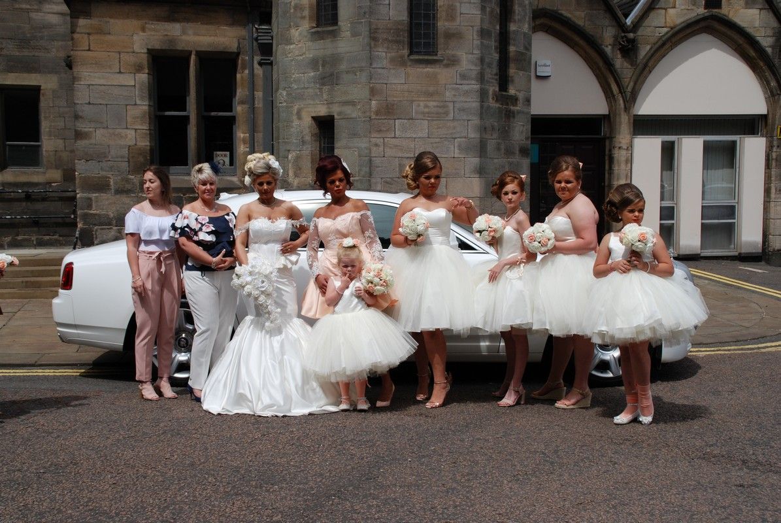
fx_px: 1043
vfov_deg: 28.2
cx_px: 390
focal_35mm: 48
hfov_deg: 41.1
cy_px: 262
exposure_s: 1/500
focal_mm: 32
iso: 200
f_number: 11
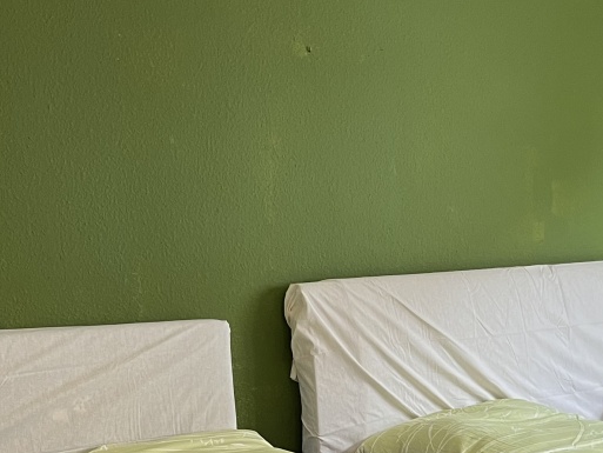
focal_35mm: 76
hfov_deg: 25.6
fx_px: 1324
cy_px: 567
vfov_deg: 18.2
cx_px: 374
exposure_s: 1/50
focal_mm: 5.1
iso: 100
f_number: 1.6
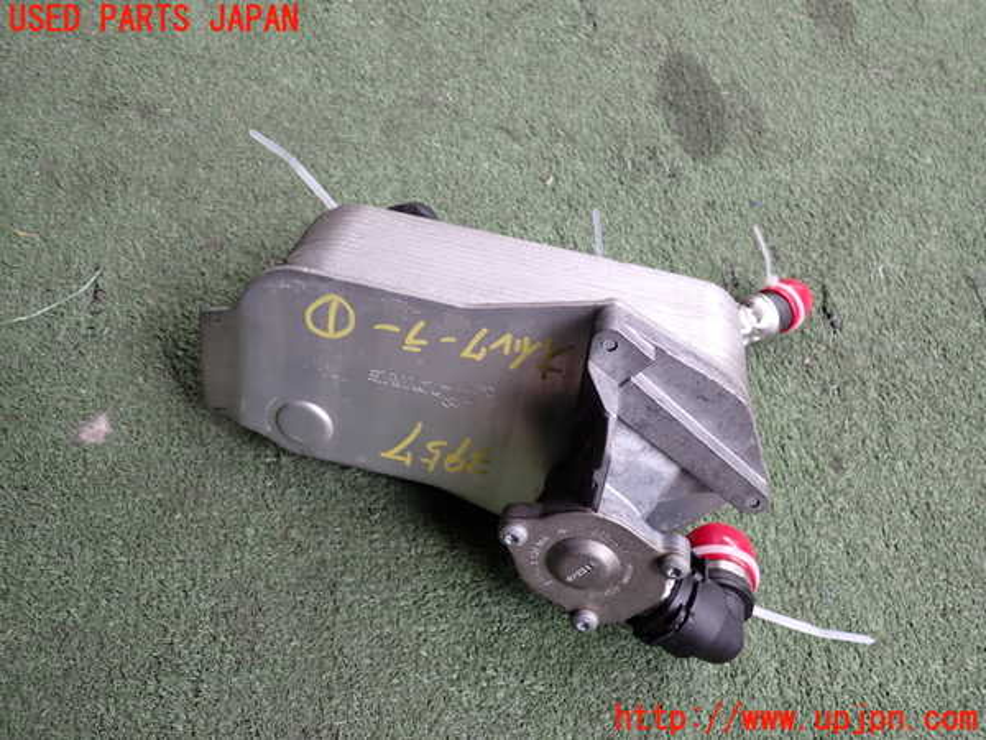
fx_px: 855
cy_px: 370
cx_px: 493
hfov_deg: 60.0
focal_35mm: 30
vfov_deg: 46.8
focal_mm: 5.4
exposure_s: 1/125
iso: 125
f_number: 2.3
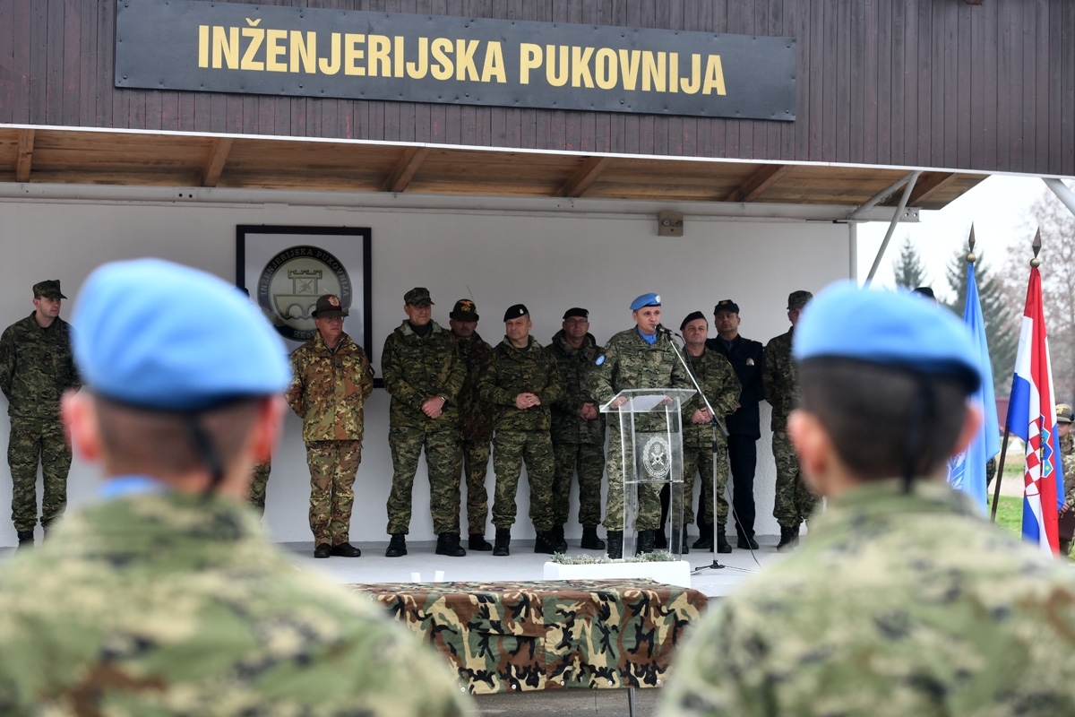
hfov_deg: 28.8
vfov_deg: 19.5
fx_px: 2090
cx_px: 538
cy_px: 358
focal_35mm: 70
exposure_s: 1/250
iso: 400
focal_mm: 70
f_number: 5
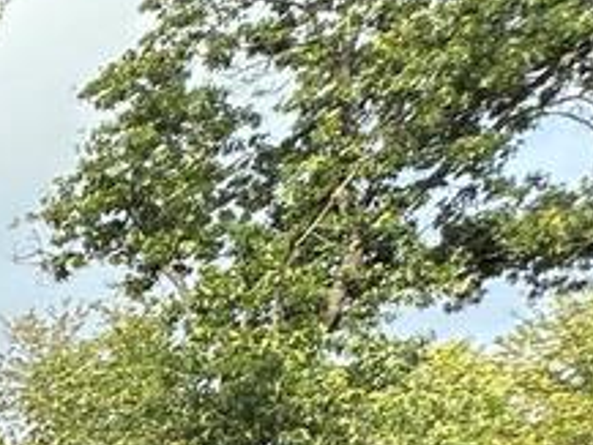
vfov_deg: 13.5
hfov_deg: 11.9
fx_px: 1594
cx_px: -1126
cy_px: 909
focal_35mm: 93
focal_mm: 2.22
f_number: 2.2
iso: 40
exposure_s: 1/309
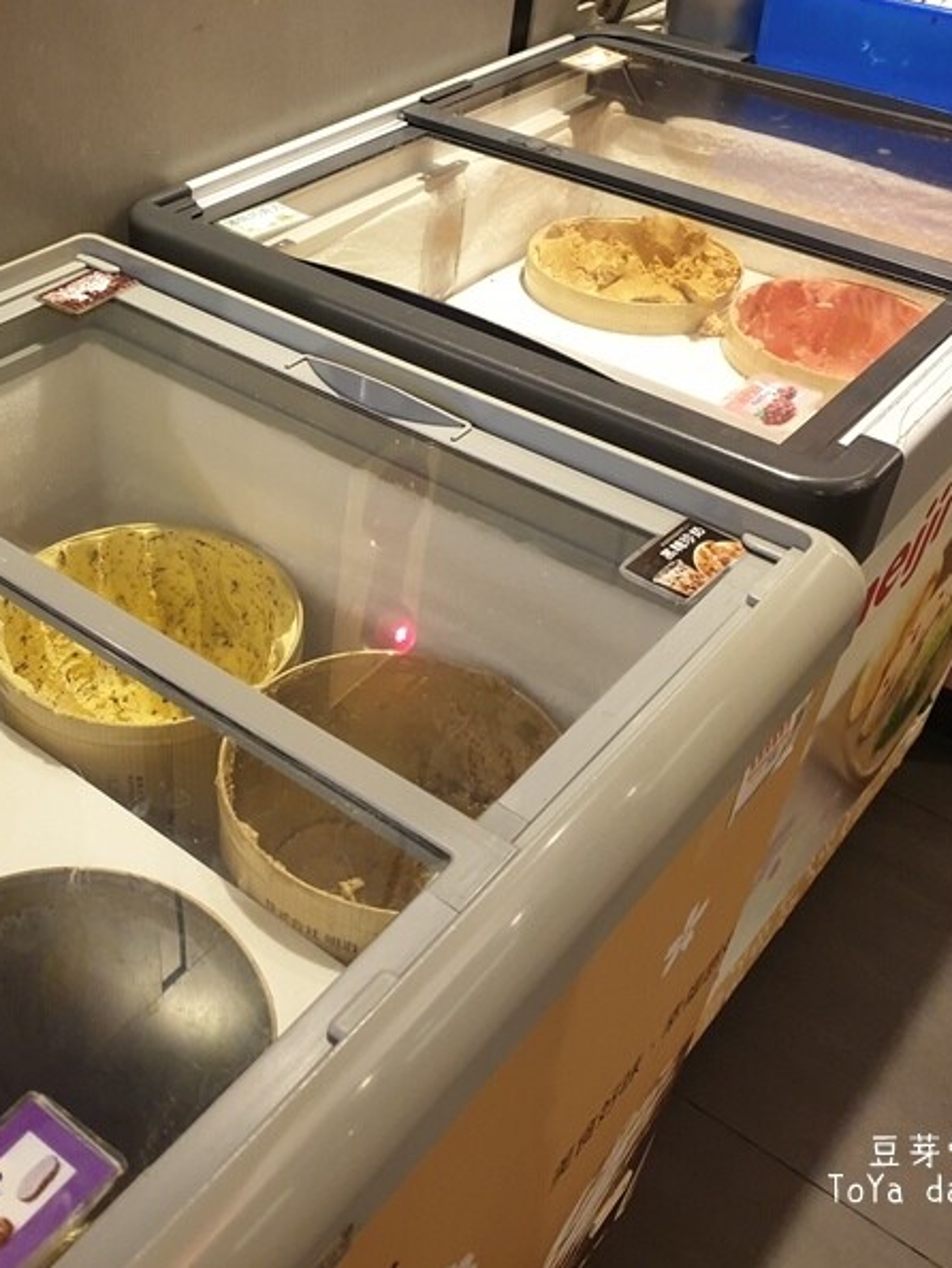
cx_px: 280
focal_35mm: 35
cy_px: 634
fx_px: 1282
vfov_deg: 52.6
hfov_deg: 40.0
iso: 250
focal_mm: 4.3
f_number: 1.5
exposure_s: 1/24
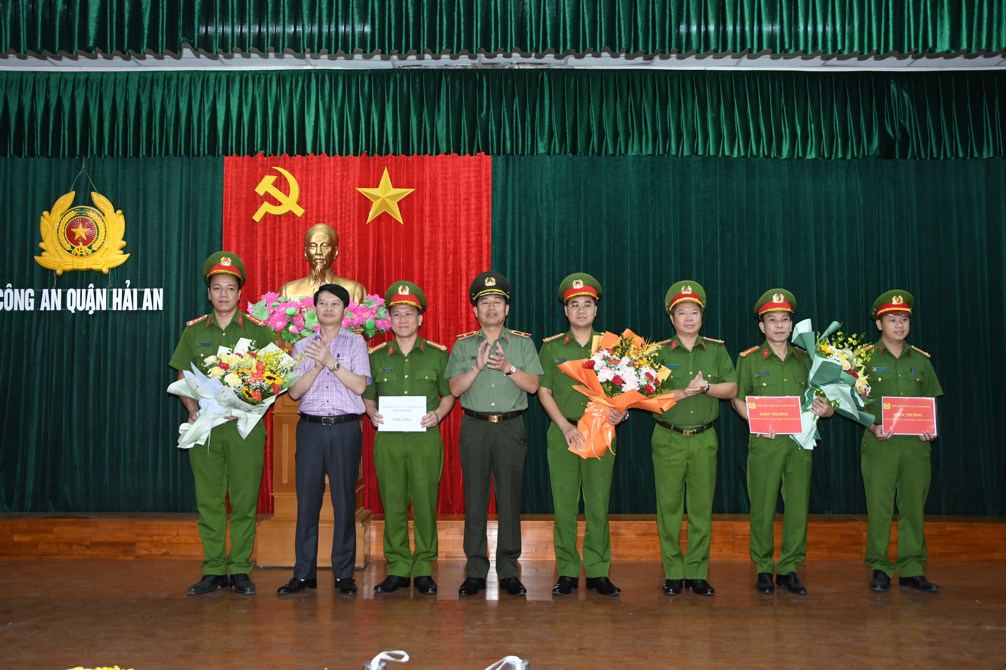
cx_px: 503
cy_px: 335
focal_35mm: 33
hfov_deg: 57.2
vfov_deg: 40.0
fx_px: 922
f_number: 5
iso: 1600
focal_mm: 22
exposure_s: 1/200
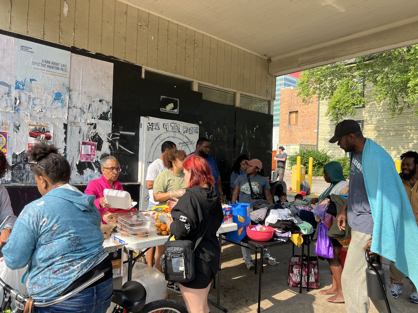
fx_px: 314
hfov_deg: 67.3
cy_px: 156
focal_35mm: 26
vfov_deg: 53.1
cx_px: 209
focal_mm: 5.7
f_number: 1.5
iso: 50
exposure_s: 1/1009
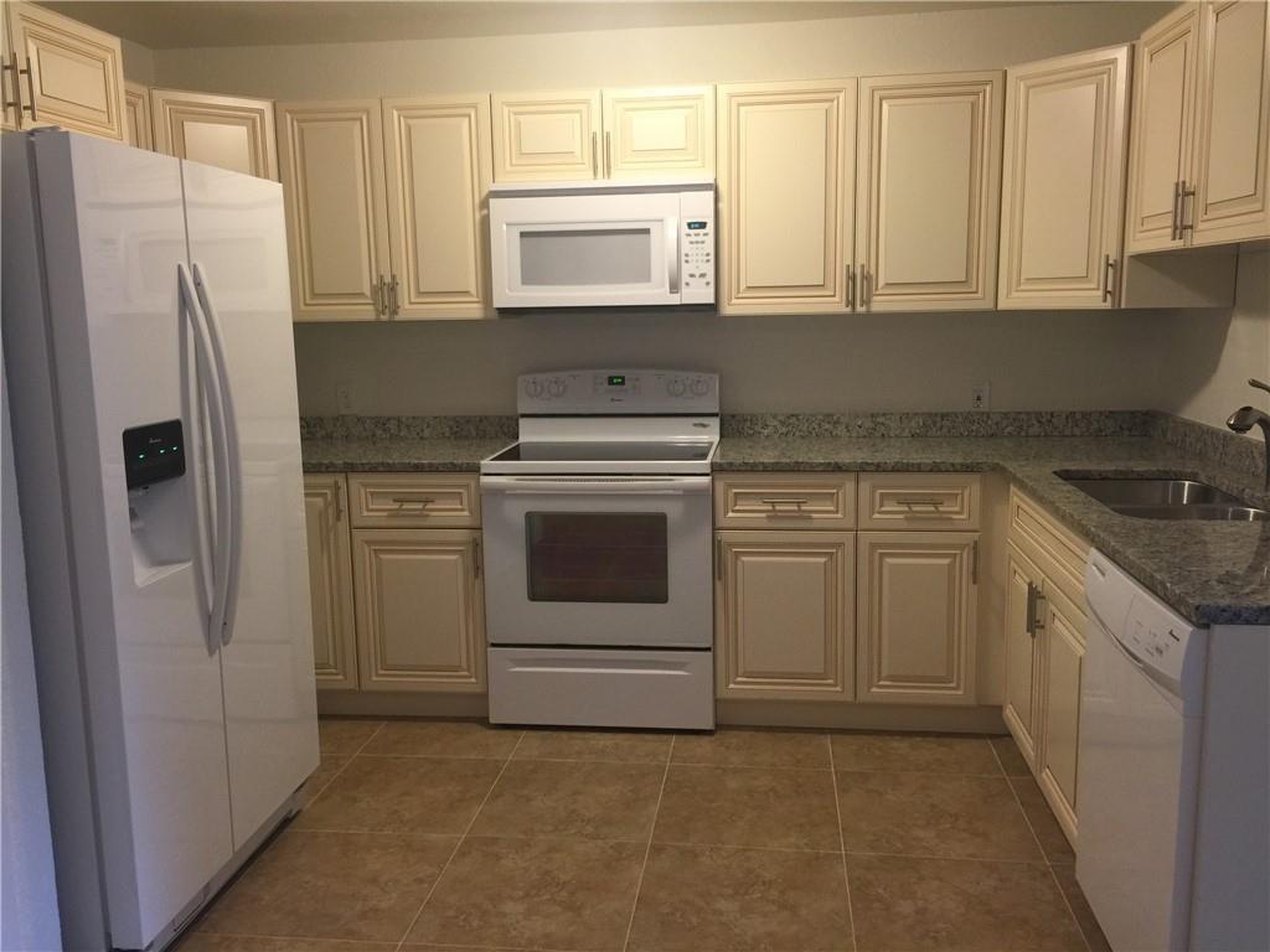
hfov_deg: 61.7
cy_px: 476
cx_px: 635
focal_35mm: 29
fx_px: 1064
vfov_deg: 48.2
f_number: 2.2
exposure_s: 1/15
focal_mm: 4.15
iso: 40
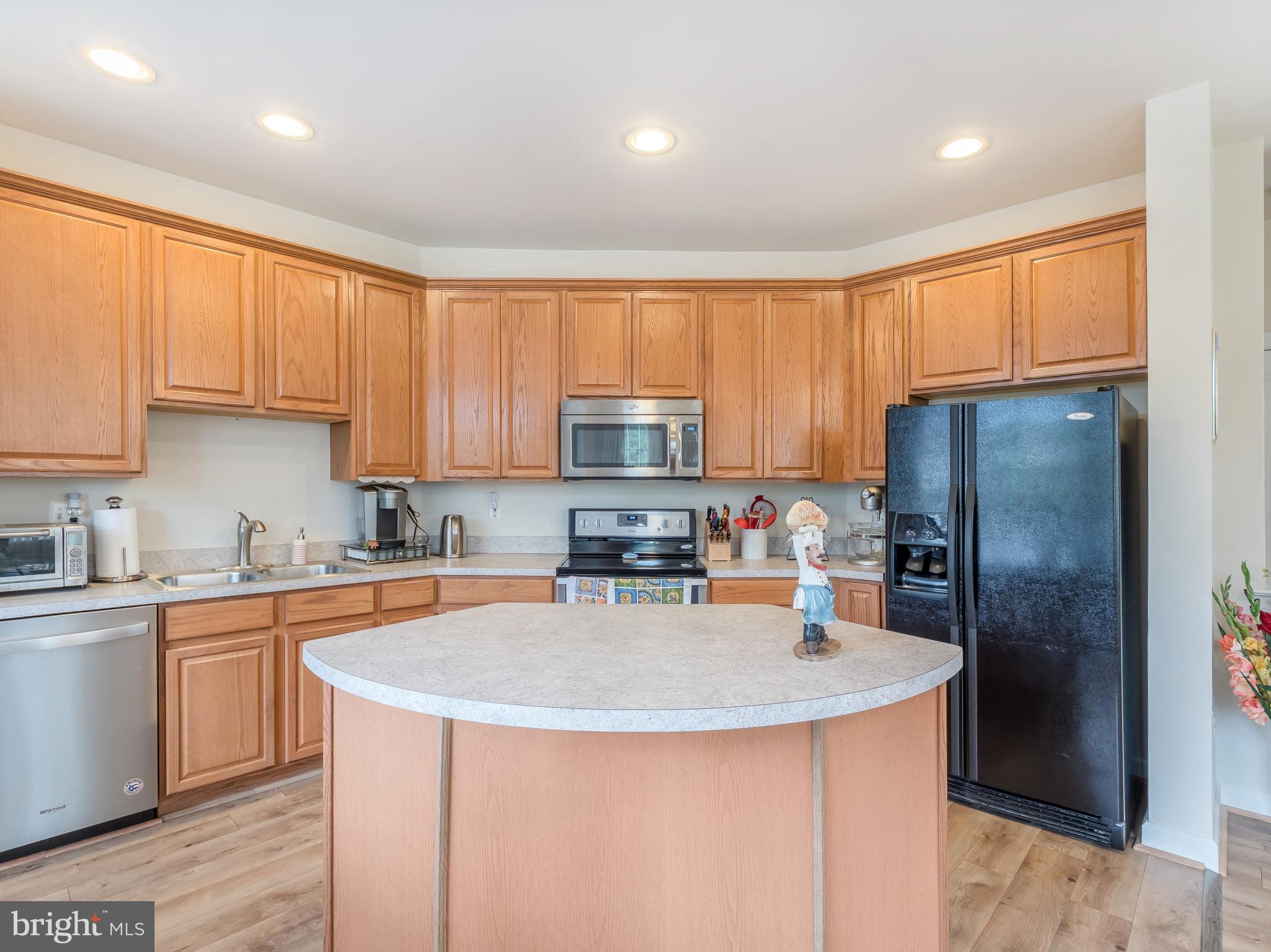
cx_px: 636
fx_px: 587
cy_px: 476
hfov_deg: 94.5
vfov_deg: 78.1
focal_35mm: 16
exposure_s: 1/30
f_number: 4
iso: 100
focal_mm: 8
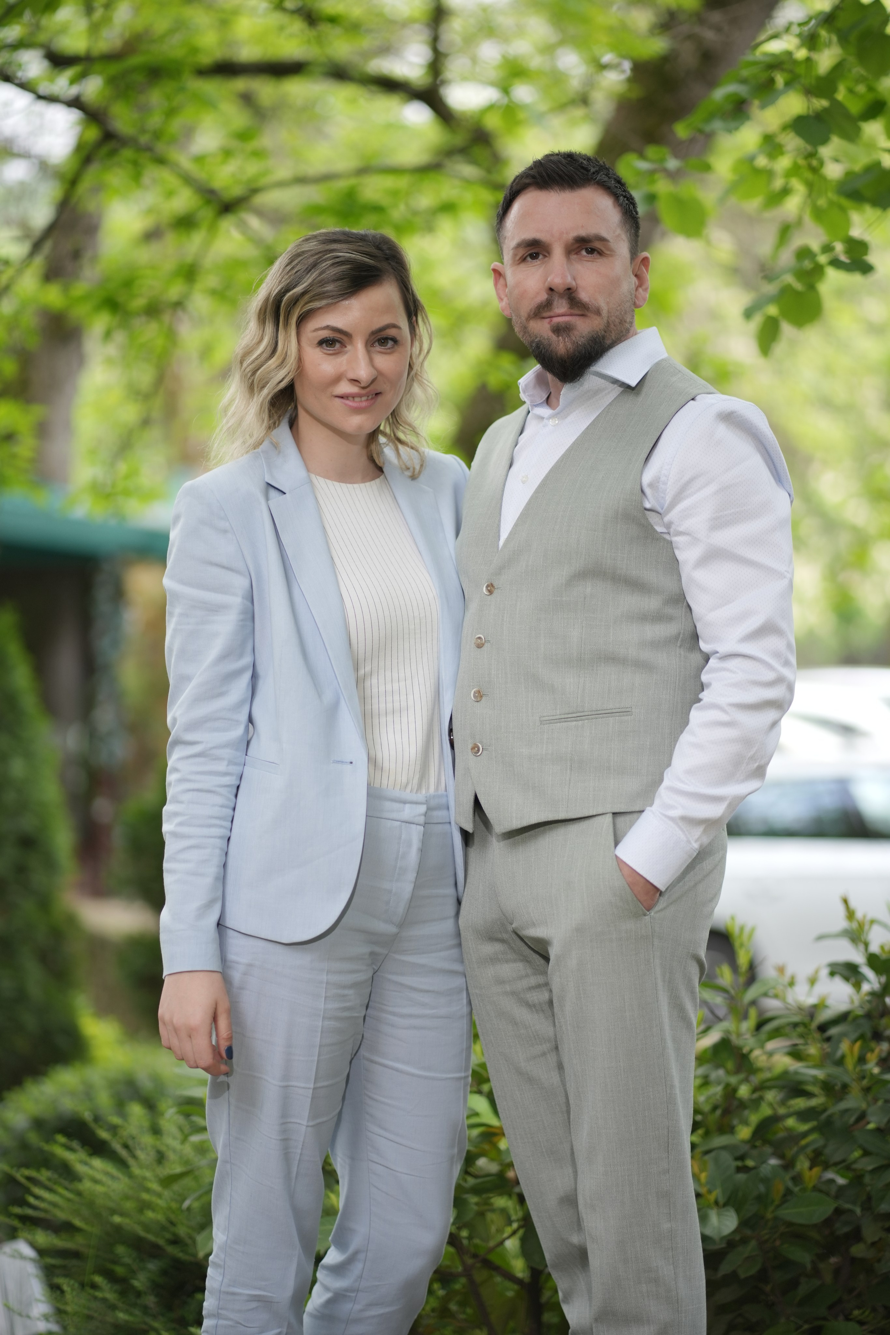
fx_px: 3152
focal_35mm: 85
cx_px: 445
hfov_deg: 16.1
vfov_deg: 23.9
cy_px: 668
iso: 400
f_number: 1.8
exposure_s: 1/400
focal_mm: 85
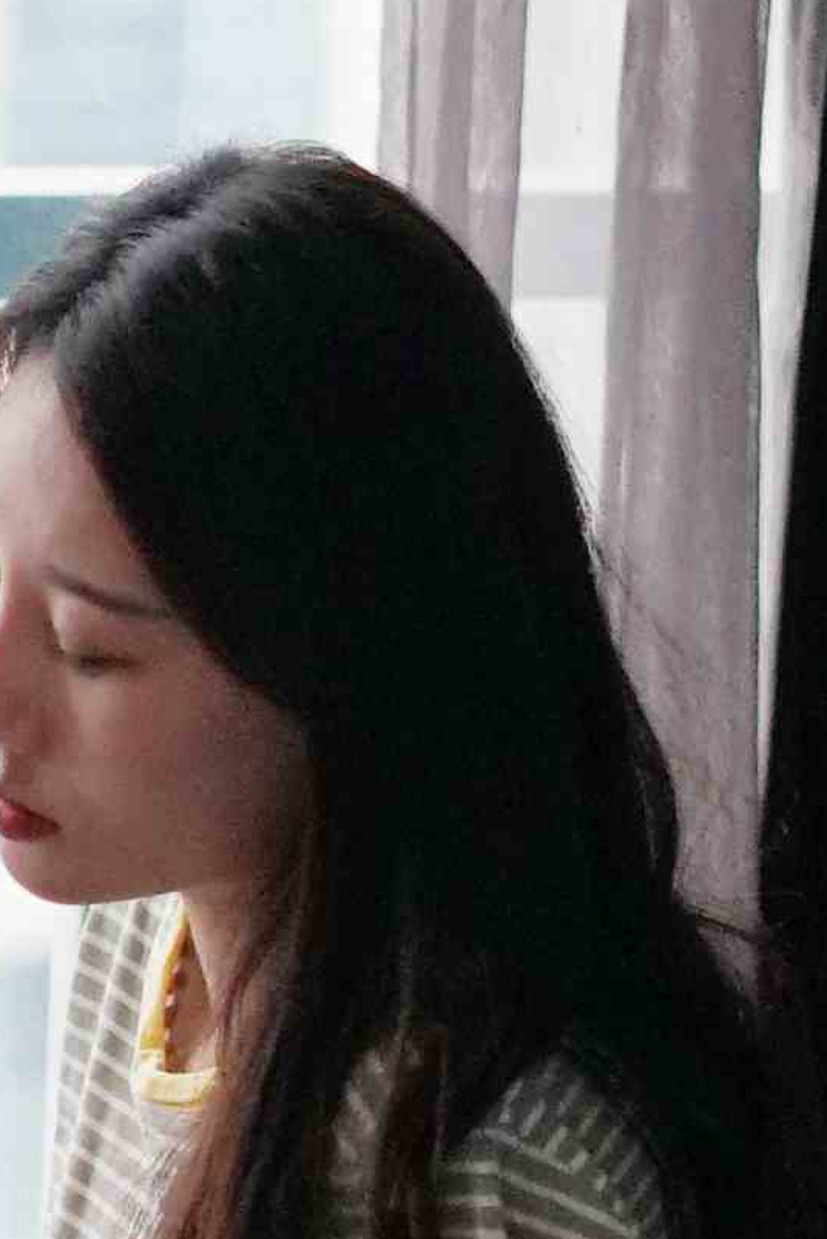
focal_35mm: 264
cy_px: 1781
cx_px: -625
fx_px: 9088
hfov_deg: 5.1
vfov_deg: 7.7
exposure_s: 1/3200
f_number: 2
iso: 4000
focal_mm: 50
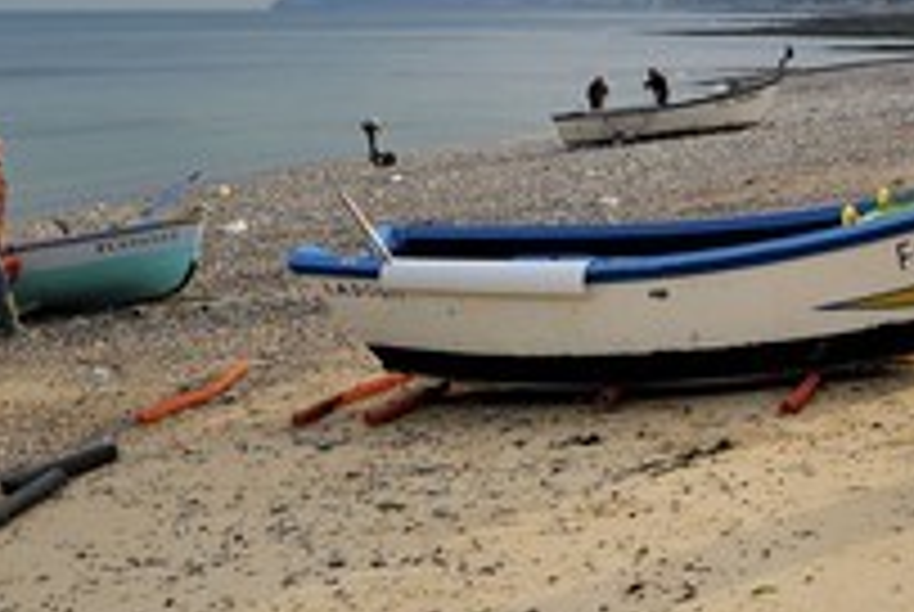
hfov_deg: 31.1
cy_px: 22
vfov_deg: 20.7
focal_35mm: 64
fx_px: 1627
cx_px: 617
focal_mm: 31
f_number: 9
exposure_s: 1/250
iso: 400
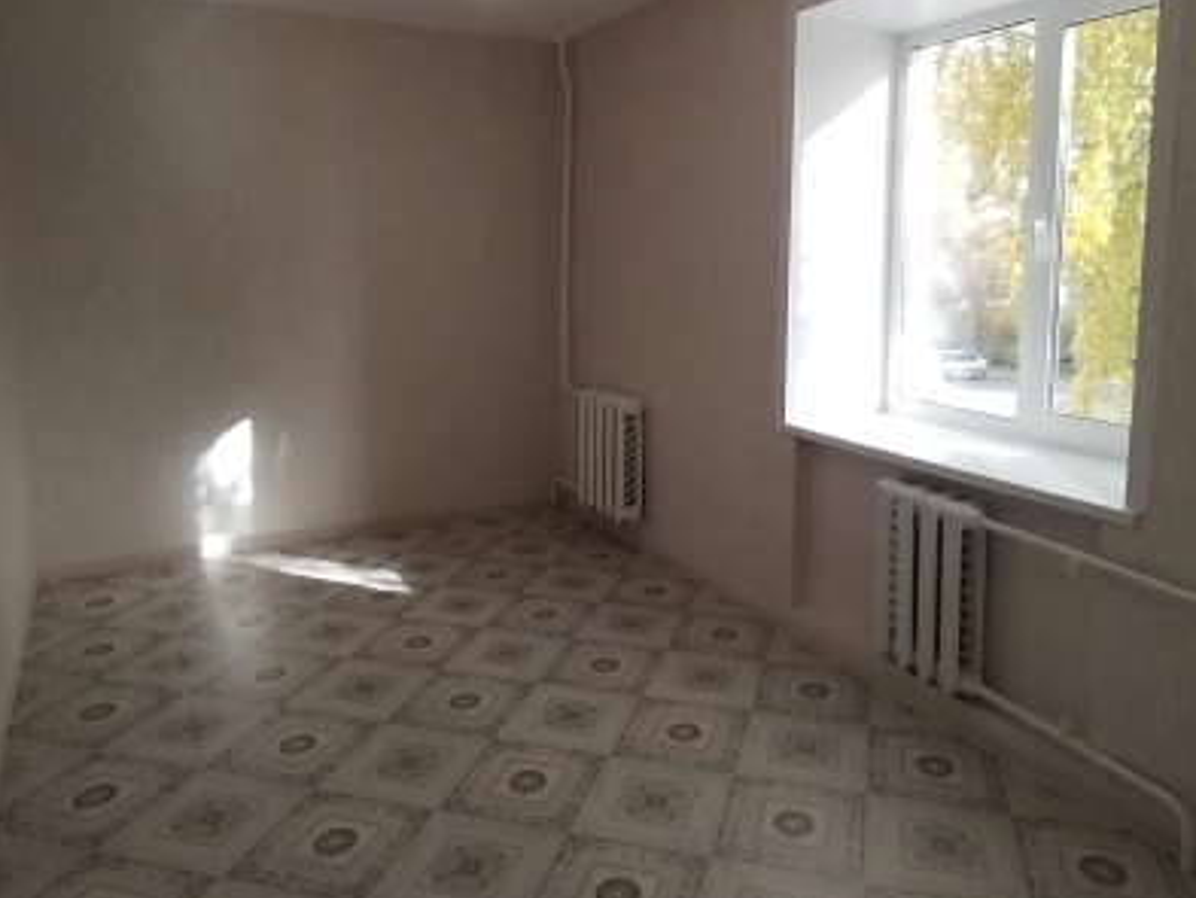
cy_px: 365
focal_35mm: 27
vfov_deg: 51.1
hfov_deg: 65.2
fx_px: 933
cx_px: 645
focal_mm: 1.42
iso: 100
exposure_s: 1/211
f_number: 2.2
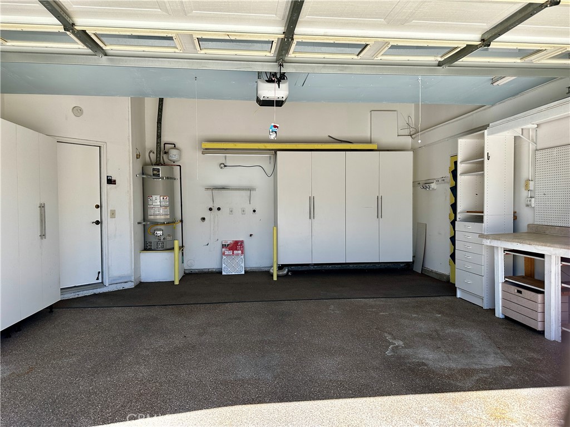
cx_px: 285
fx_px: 395
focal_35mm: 24
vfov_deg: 56.8
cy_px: 214
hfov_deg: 71.6
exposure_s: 1/797
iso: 80
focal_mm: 6.86
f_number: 1.78
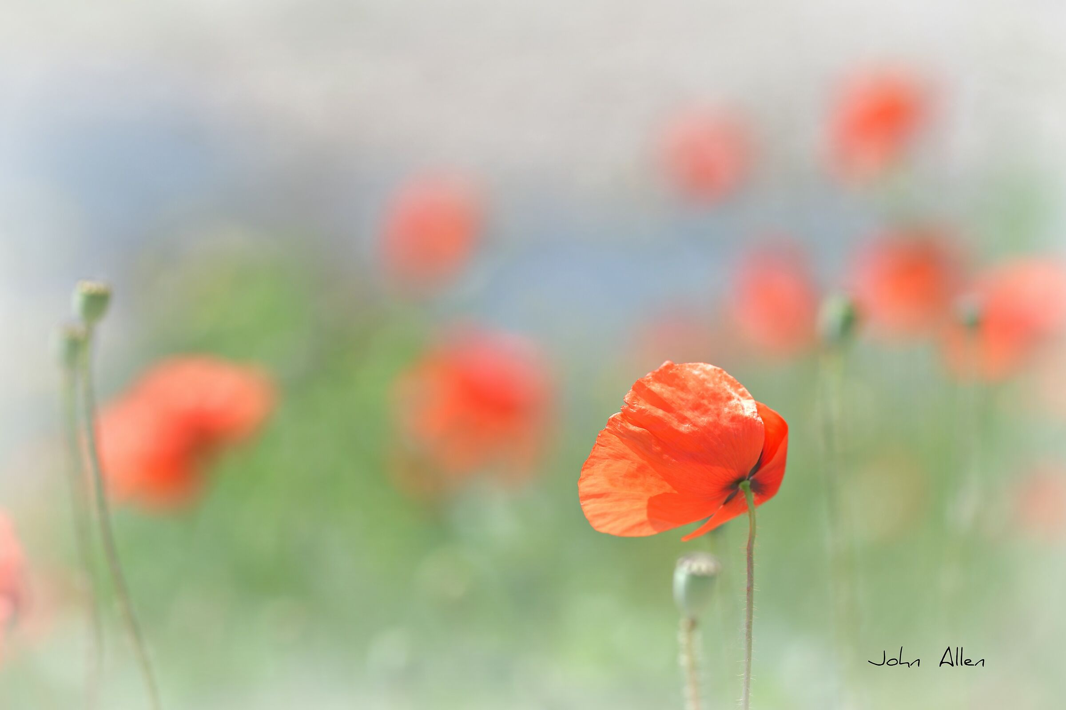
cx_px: 533
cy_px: 355
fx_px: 3760
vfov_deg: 10.8
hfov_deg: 16.1
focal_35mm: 127
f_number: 2.8
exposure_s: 1/1000
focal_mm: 85
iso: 100
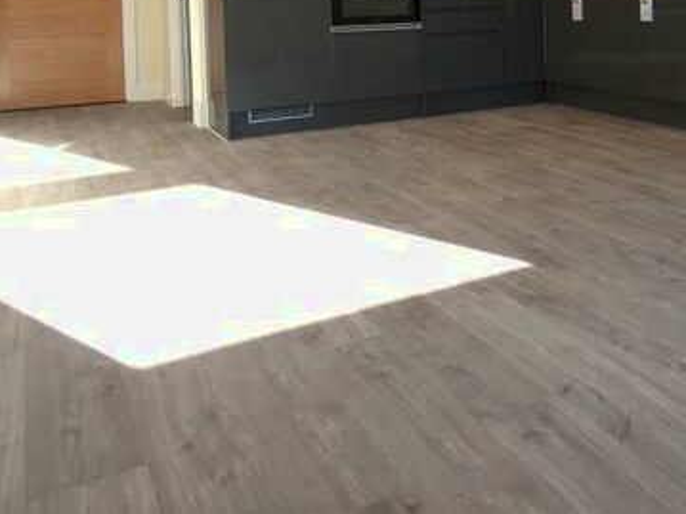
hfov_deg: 44.8
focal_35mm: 39
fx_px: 773
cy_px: 14
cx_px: 575
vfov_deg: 34.0
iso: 80
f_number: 2.8
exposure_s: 1/125
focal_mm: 3.6
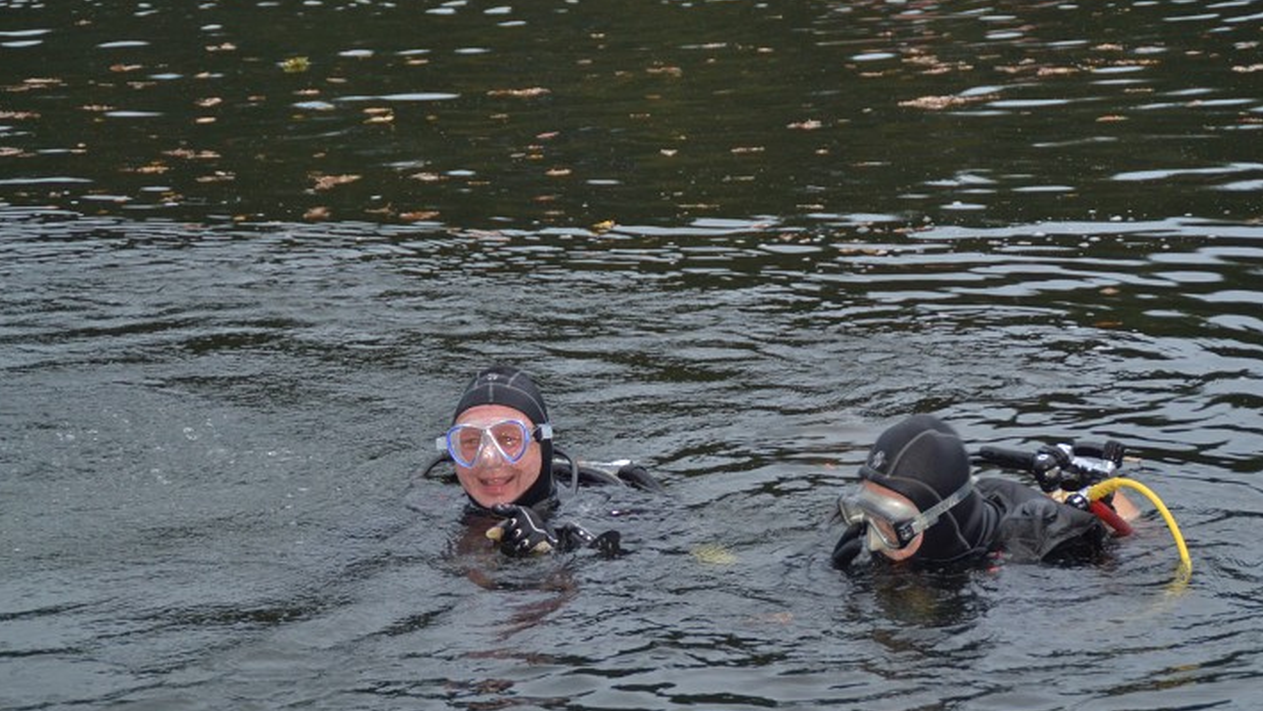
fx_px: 3986
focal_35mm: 119
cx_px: 688
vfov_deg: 10.2
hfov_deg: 18.0
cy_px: 426
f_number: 5.3
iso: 800
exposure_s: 1/60
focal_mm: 68
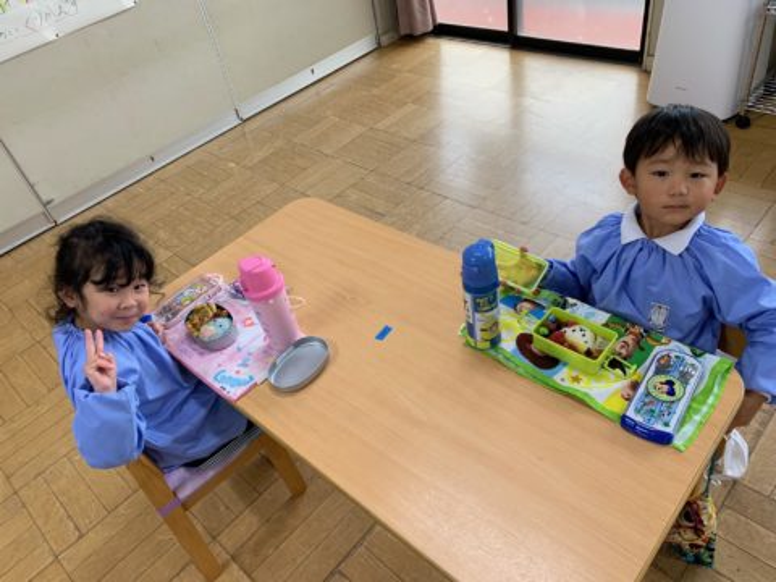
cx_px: 388
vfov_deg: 53.1
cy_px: 291
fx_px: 583
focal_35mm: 26
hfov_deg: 67.3
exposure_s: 1/66
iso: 100
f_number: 1.8
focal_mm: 4.25
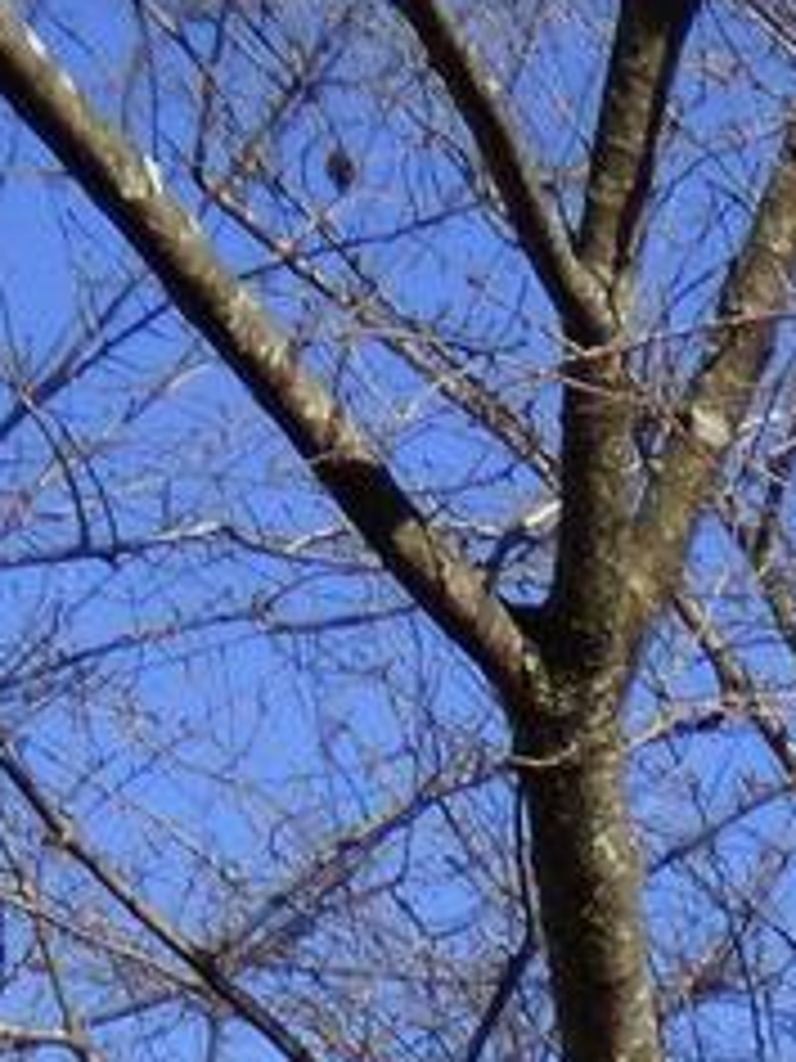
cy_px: 3190
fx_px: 6776
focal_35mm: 221
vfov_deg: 7.8
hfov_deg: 6.4
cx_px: 1979
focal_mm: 5.97
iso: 100
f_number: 3.4
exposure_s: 1/640
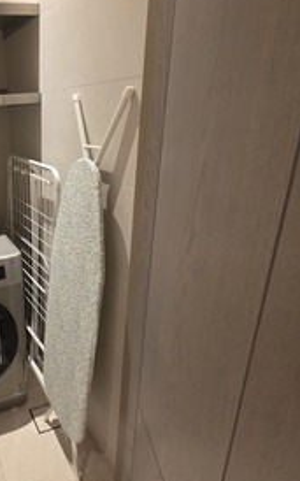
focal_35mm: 23
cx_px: 1
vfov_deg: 77.0
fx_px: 301
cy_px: 219
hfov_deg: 45.0
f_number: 1.9
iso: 500
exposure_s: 1/50
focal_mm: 2.2
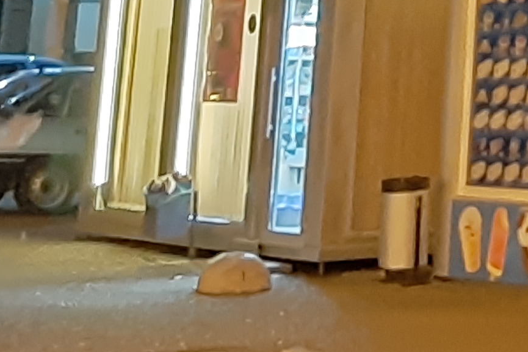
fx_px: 1848
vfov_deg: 9.9
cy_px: -423
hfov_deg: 14.6
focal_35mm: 126
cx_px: 893
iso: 1250
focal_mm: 3.93
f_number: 1.7
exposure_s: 1/20
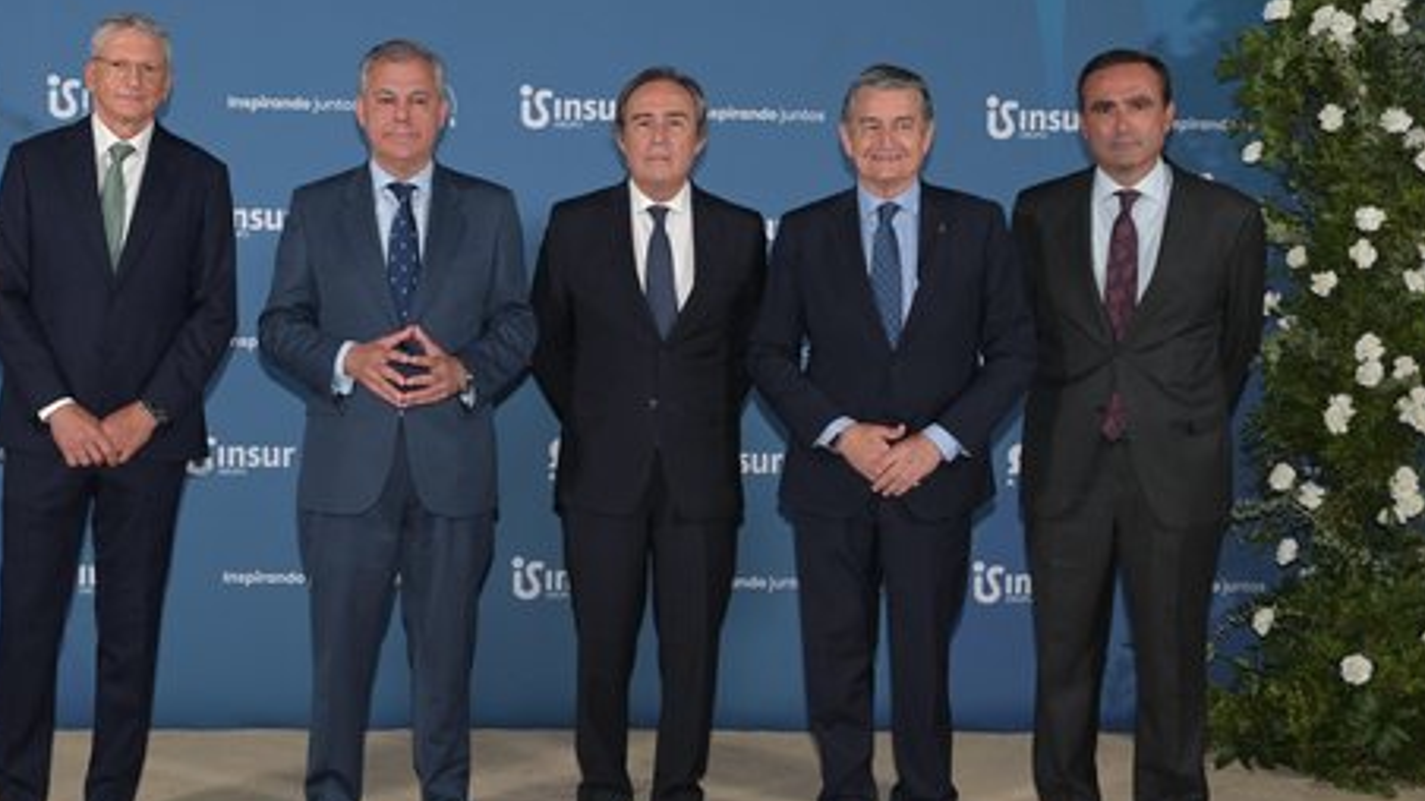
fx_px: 2153
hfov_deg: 36.4
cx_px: 542
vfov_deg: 21.1
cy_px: 347
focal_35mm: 57
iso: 1600
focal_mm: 39
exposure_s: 1/160
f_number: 3.5
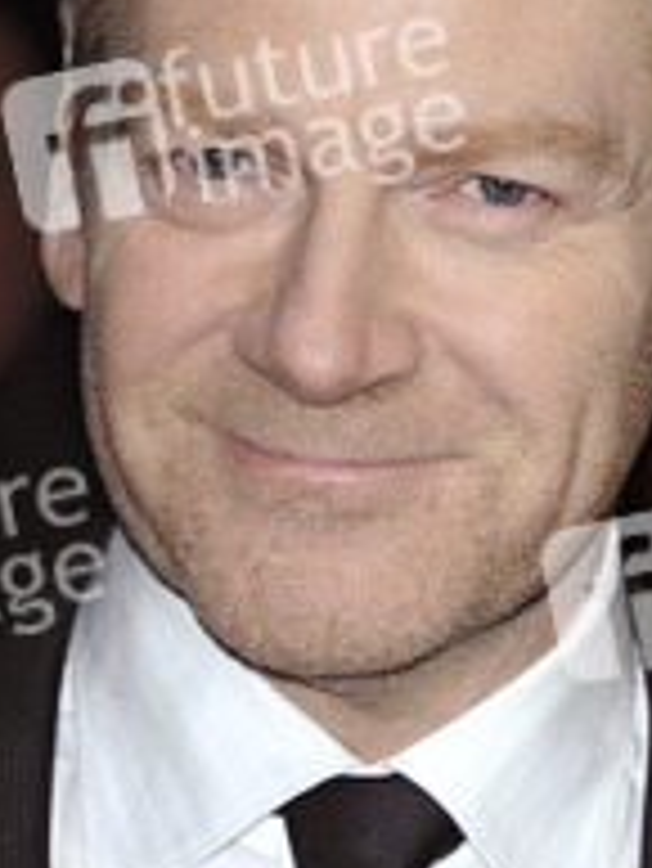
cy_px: 351
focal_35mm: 299
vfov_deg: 6.6
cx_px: 366
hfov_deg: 5.0
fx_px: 7501
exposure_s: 1/250
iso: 640
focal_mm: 100
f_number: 4.5
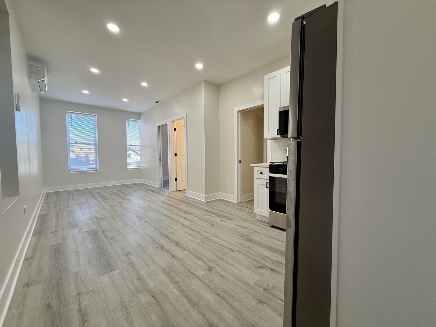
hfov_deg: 102.1
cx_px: 218
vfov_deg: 85.7
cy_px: 164
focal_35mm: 14
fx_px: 176
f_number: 2.2
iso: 125
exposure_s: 1/120
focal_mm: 2.22
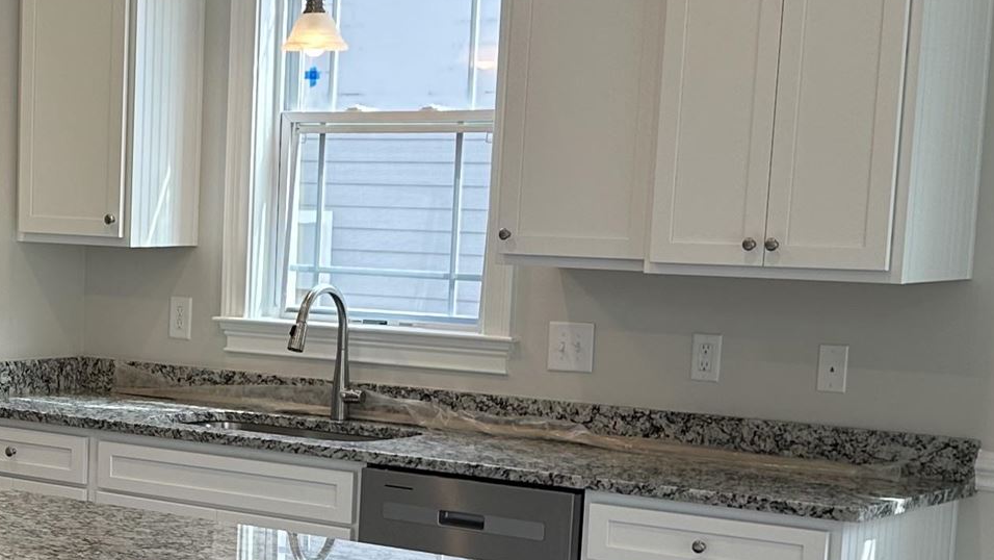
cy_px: 503
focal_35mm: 84
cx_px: 76
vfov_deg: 14.3
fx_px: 2214
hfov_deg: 24.5
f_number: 1.78
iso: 64
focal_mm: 6.86
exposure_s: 1/235
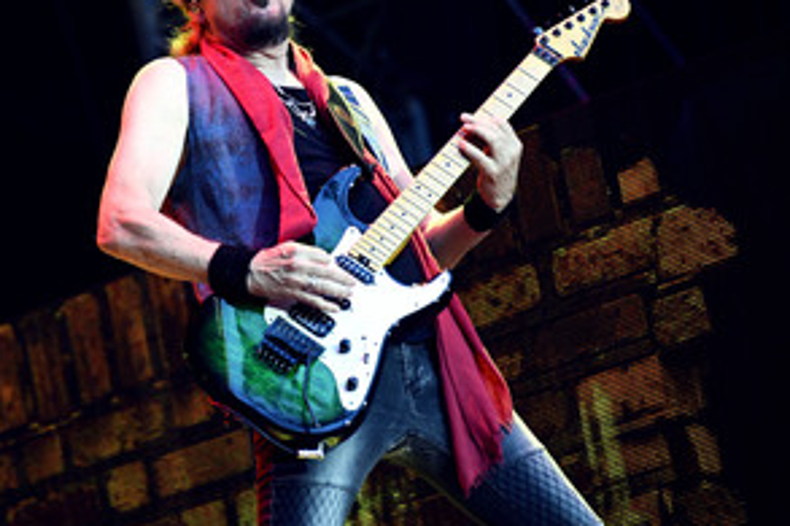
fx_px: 4013
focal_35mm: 183
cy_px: 224
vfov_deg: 7.5
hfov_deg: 11.2
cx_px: 193
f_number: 2.8
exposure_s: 1/400
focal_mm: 119
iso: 1100
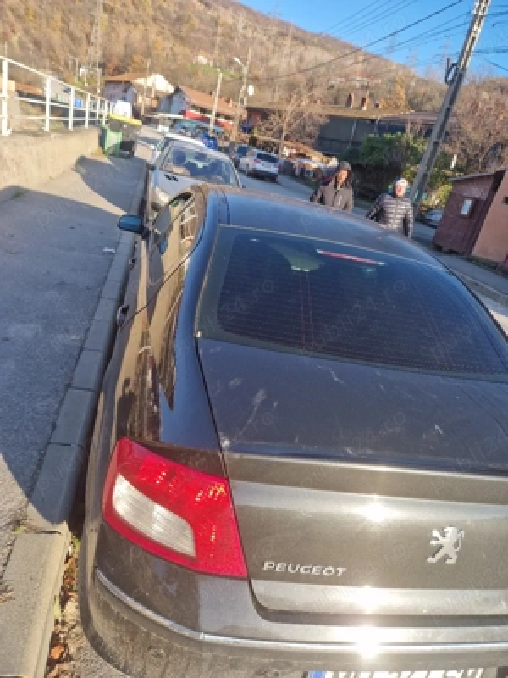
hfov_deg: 58.9
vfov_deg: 73.9
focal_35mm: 23
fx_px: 450
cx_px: 254
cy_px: 339
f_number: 1.8
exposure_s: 1/526
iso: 50
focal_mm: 5.4
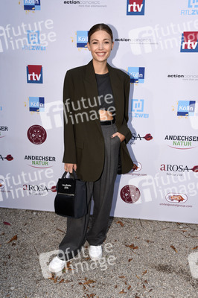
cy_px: 149
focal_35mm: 35
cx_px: 99
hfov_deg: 37.8
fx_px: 289
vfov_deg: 54.5
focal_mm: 35
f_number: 6.3
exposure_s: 1/125
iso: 640
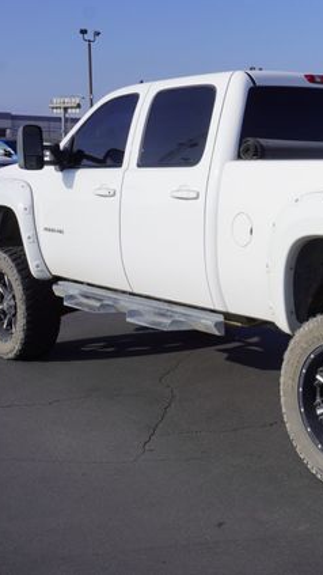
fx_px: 834
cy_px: 287
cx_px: 353
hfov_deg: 20.9
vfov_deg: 38.0
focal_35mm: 55
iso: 100
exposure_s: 1/250
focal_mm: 23
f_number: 10
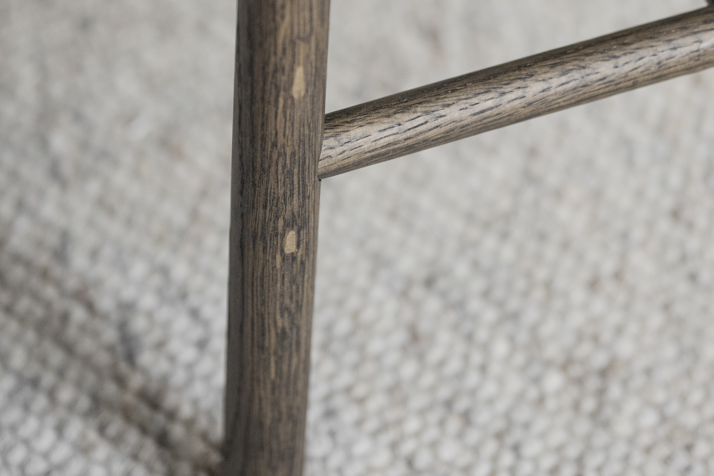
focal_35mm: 165
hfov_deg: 12.4
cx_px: 417
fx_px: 3272
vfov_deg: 8.3
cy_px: -4
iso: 800
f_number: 1.8
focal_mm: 85
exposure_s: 1/800
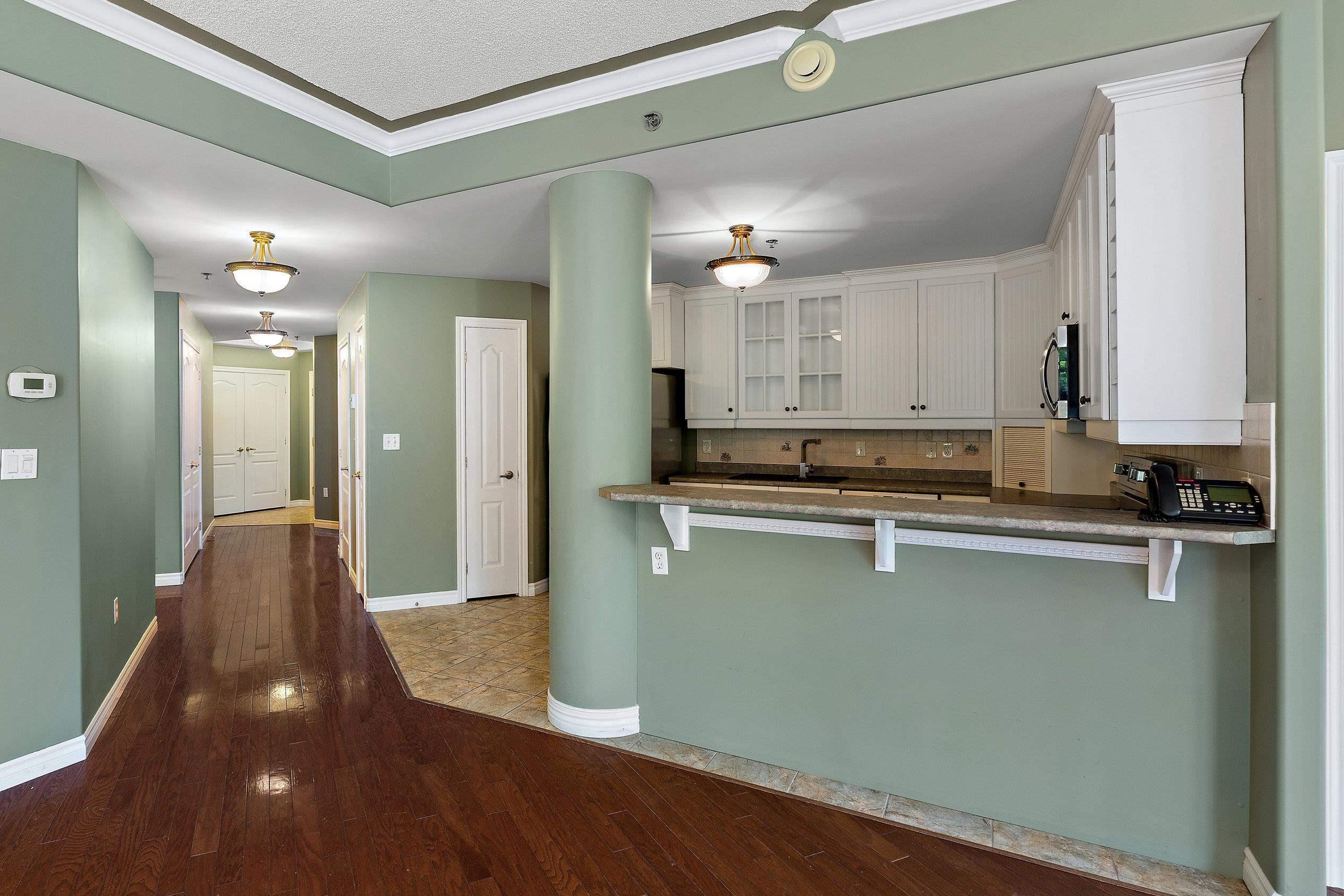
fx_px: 709
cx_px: 568
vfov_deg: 64.5
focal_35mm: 19
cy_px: 417
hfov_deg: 86.3
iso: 250
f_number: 9
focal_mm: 16
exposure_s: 2.5
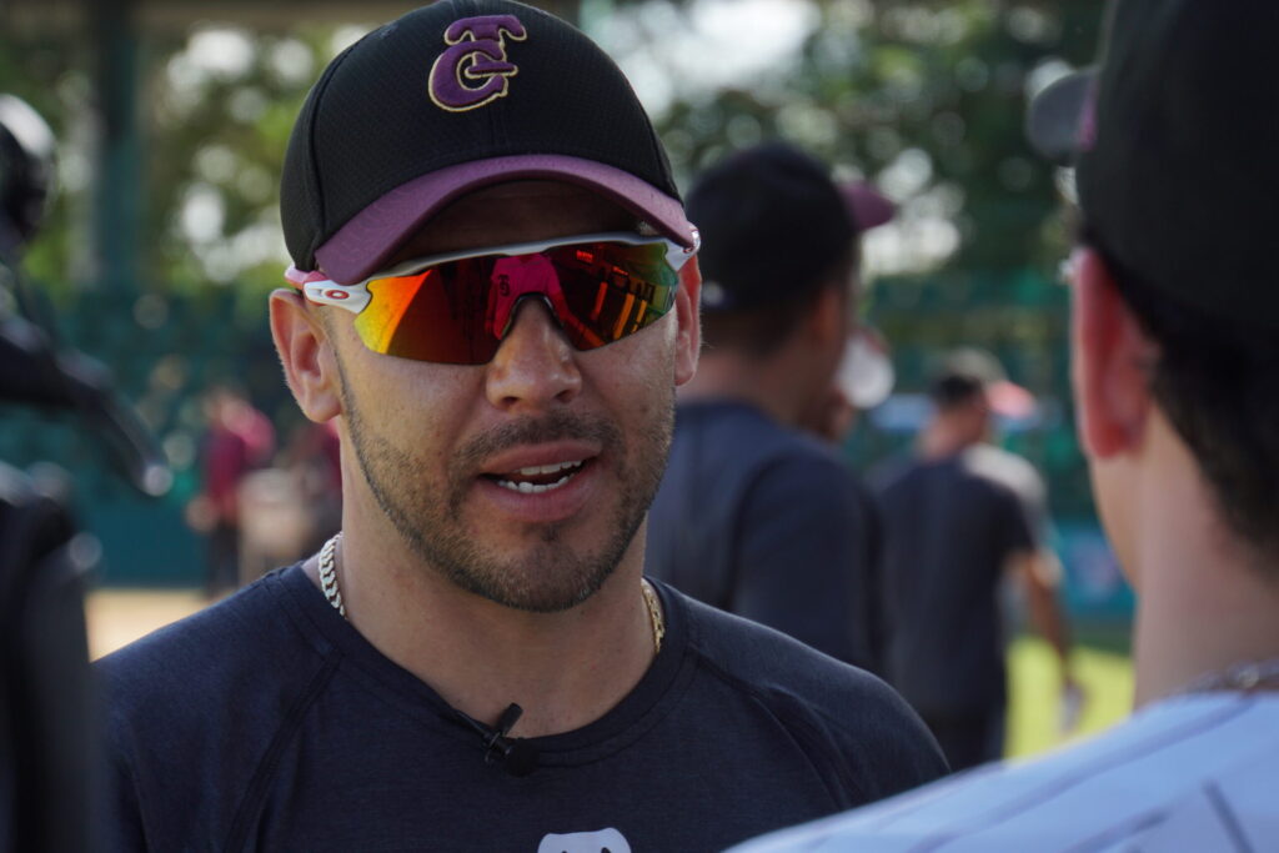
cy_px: 426
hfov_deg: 13.4
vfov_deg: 9.0
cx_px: 640
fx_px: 5436
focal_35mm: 153
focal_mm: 102
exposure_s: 1/320
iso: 200
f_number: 6.3
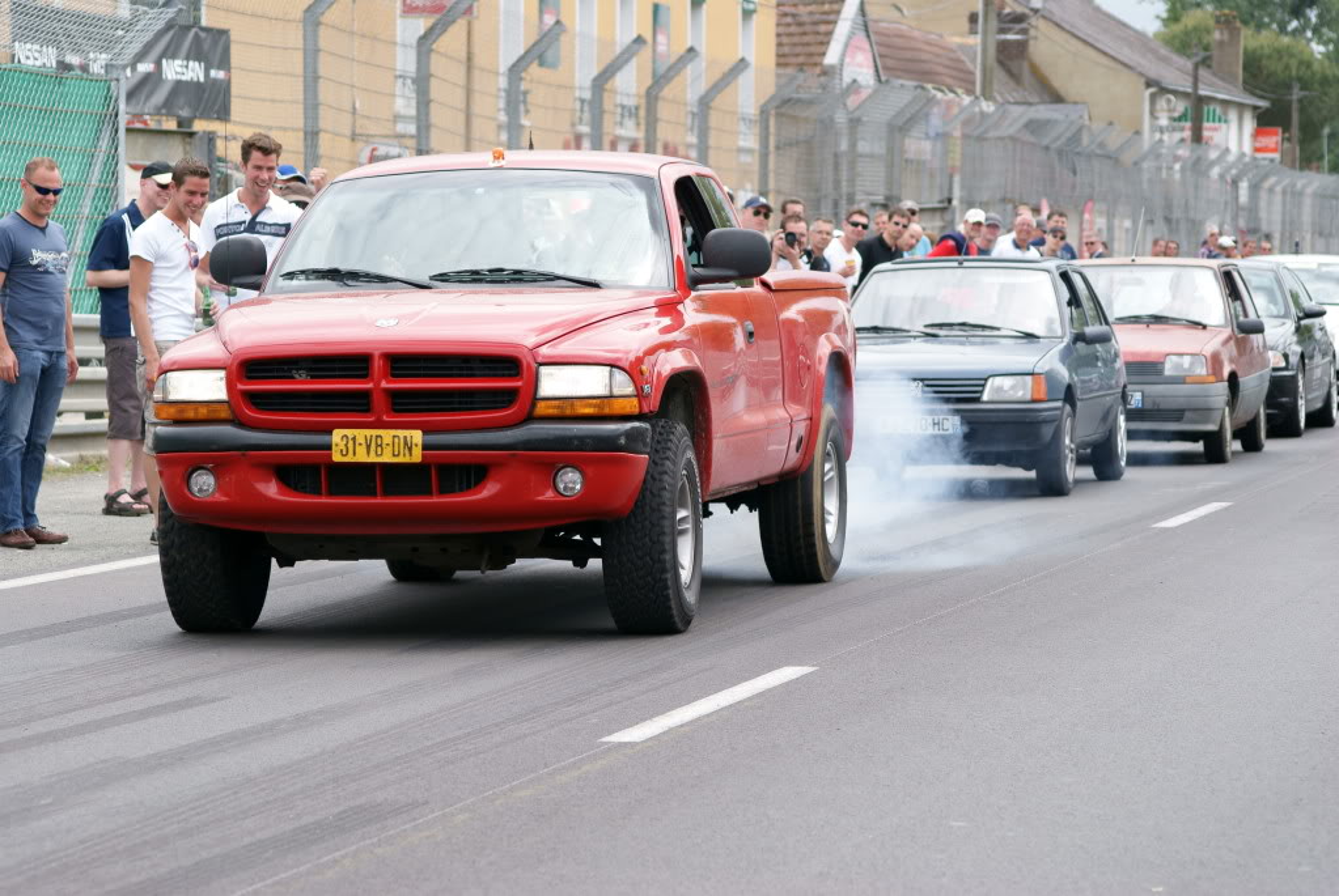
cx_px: 670
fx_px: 5586
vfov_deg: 9.2
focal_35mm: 150
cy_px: 448
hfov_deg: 13.7
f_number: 5.6
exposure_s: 1/250
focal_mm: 100
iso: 100
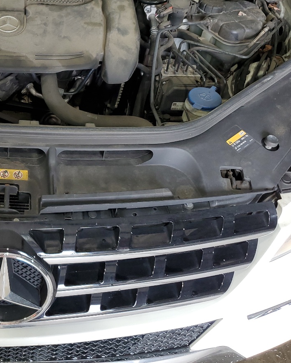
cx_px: 3
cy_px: 135
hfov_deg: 30.5
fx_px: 495
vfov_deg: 40.1
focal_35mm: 46
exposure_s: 1/60.2
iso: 61
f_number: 1.5
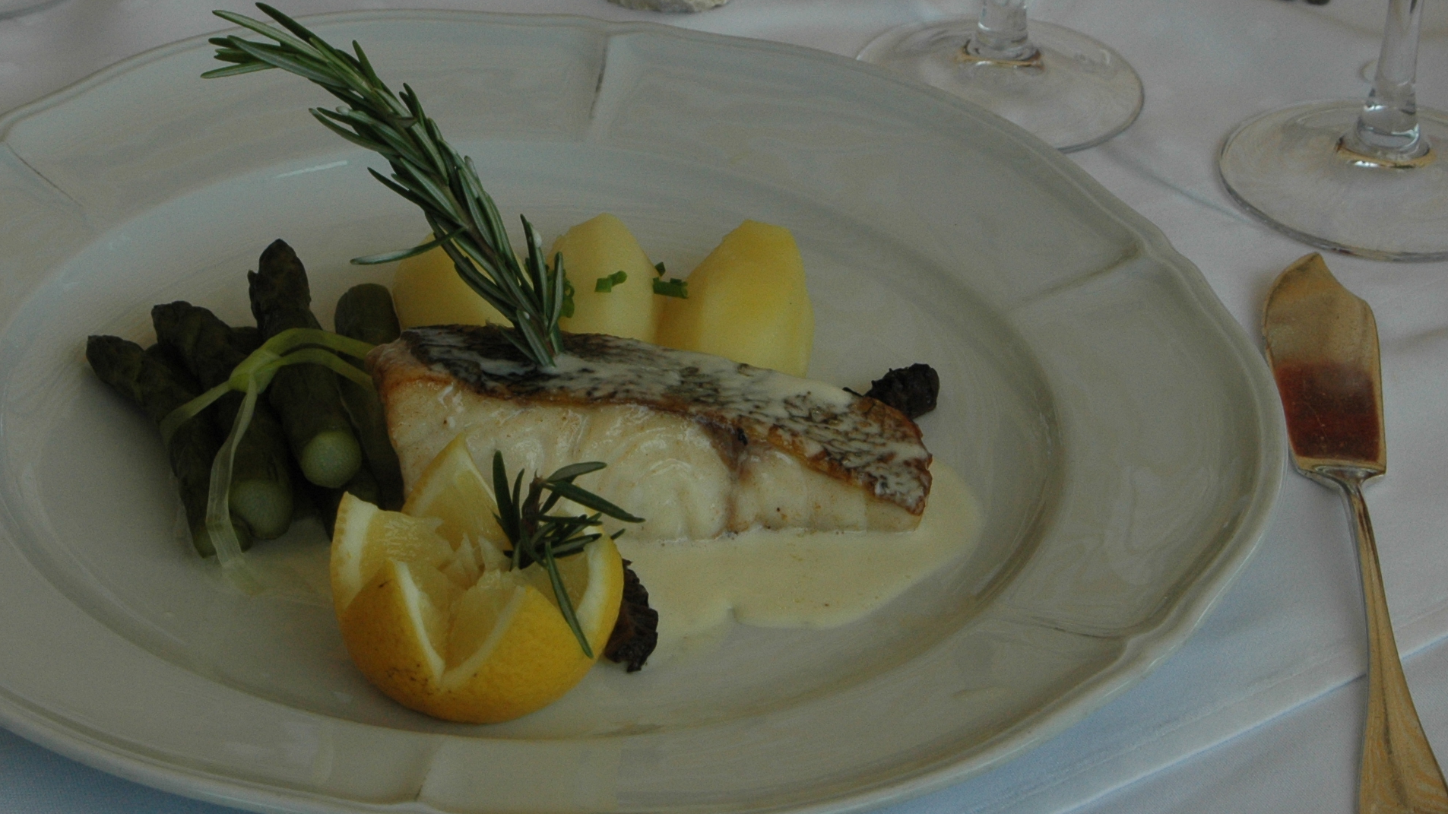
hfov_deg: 18.0
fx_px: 4568
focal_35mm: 119
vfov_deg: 10.2
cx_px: 550
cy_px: 309
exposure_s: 1/320
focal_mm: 48
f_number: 9
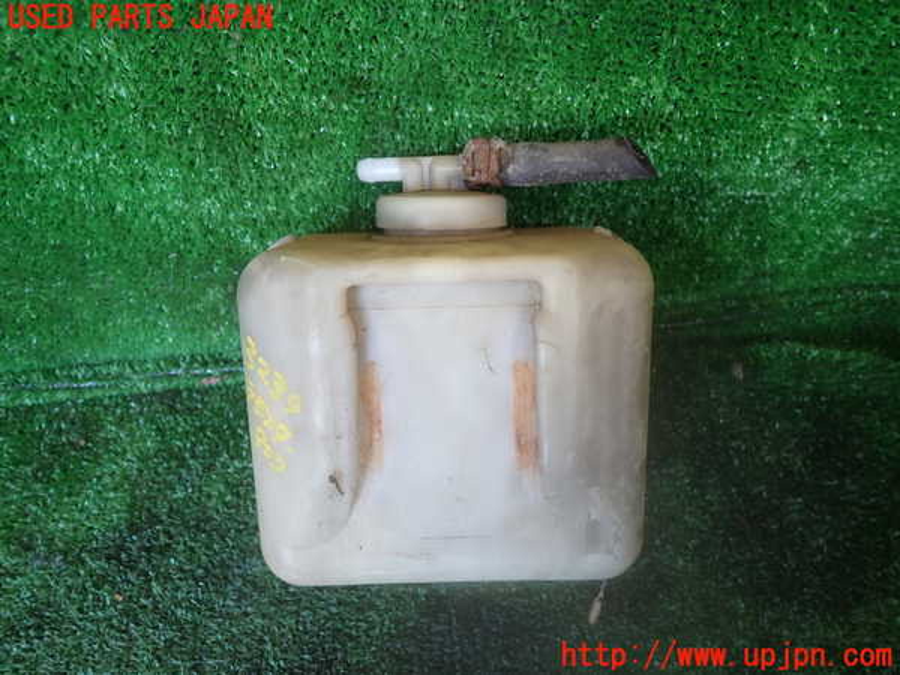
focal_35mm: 25
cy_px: 338
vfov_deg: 54.9
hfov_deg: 69.4
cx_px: 450
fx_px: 650
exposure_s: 1/50
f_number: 2
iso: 200
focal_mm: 4.5
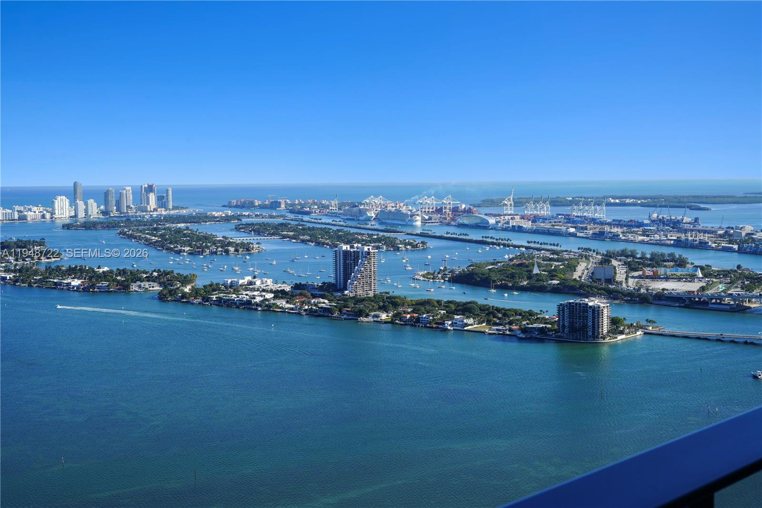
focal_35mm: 50
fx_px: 1058
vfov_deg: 27.0
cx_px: 381
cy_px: 254
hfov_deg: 39.6
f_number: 10
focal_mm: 50
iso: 100
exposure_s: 1/160
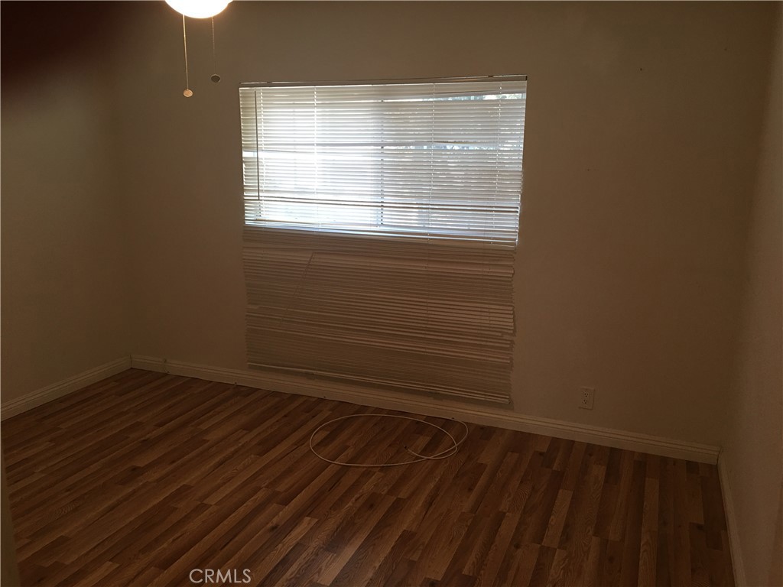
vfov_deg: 48.2
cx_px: 392
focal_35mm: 29
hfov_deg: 61.7
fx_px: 656
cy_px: 294
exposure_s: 1/15
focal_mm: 4.15
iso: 40
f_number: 2.2
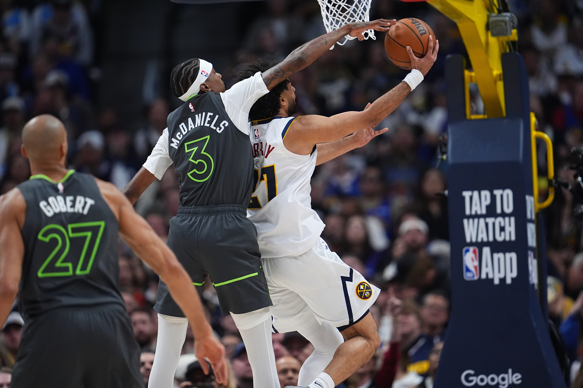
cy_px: 194
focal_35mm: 400
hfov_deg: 5.2
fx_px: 6477
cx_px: 292
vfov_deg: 3.4
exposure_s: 1/2000
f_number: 3.2
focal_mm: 400
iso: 5000
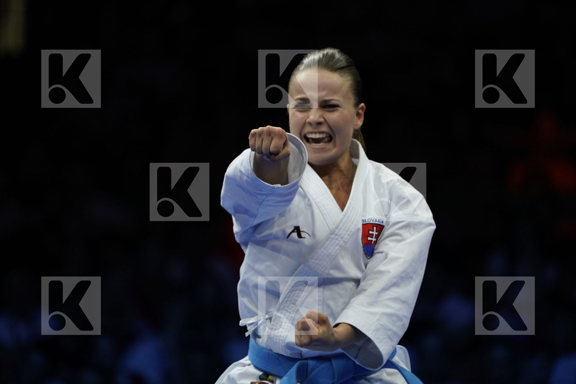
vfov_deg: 3.4
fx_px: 6399
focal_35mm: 400
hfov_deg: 5.2
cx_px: 288
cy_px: 192
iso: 1600
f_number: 5.6
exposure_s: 1/500
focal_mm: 400
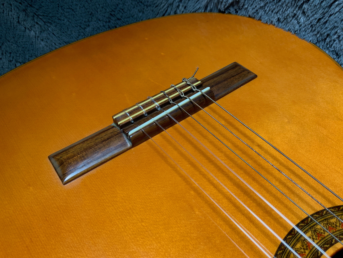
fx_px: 287
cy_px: 129
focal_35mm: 29
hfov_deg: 61.7
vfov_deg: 48.2
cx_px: 172
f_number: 1.8
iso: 32
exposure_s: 1/104
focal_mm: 3
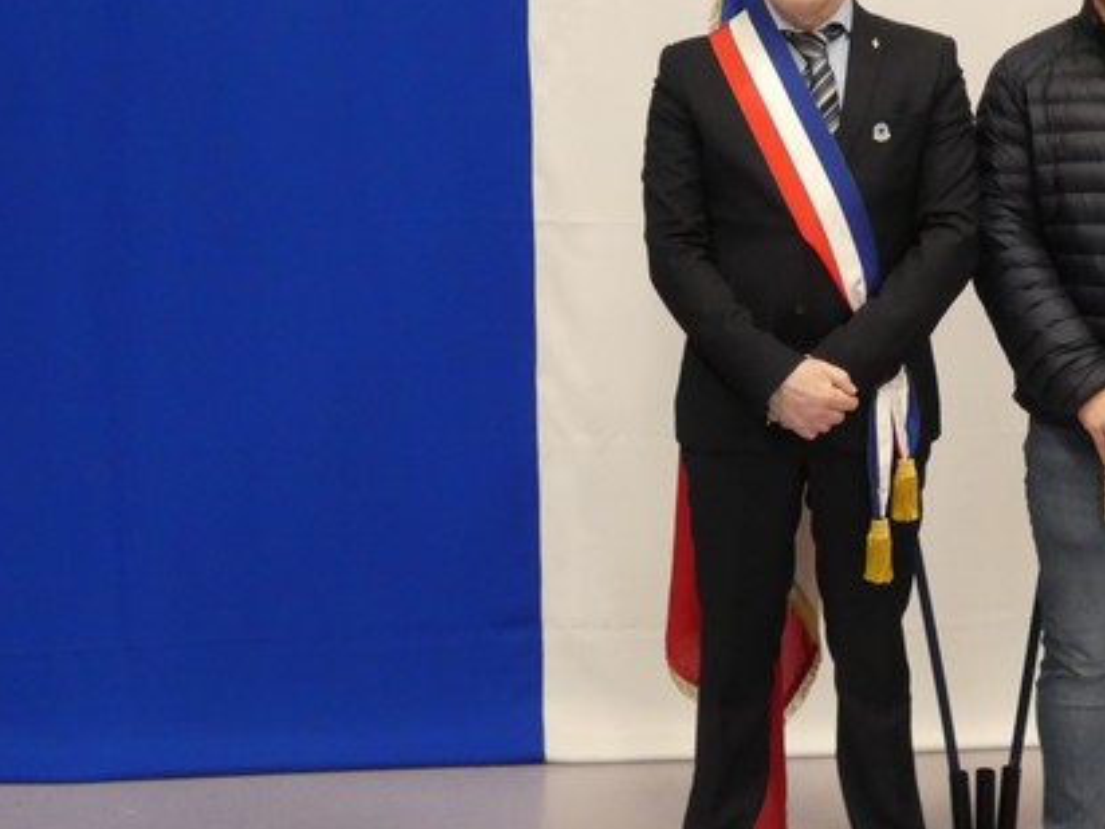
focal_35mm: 68
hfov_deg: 28.2
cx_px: 807
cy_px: 325
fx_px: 2171
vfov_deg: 21.6
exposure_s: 1/80
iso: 800
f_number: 3.4
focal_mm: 6.2
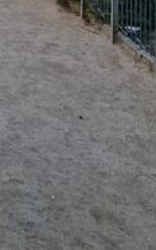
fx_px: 518
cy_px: -181
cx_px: -179
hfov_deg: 13.8
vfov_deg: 20.5
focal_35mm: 76
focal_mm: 2.2
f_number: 2.2
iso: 50
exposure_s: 1/874
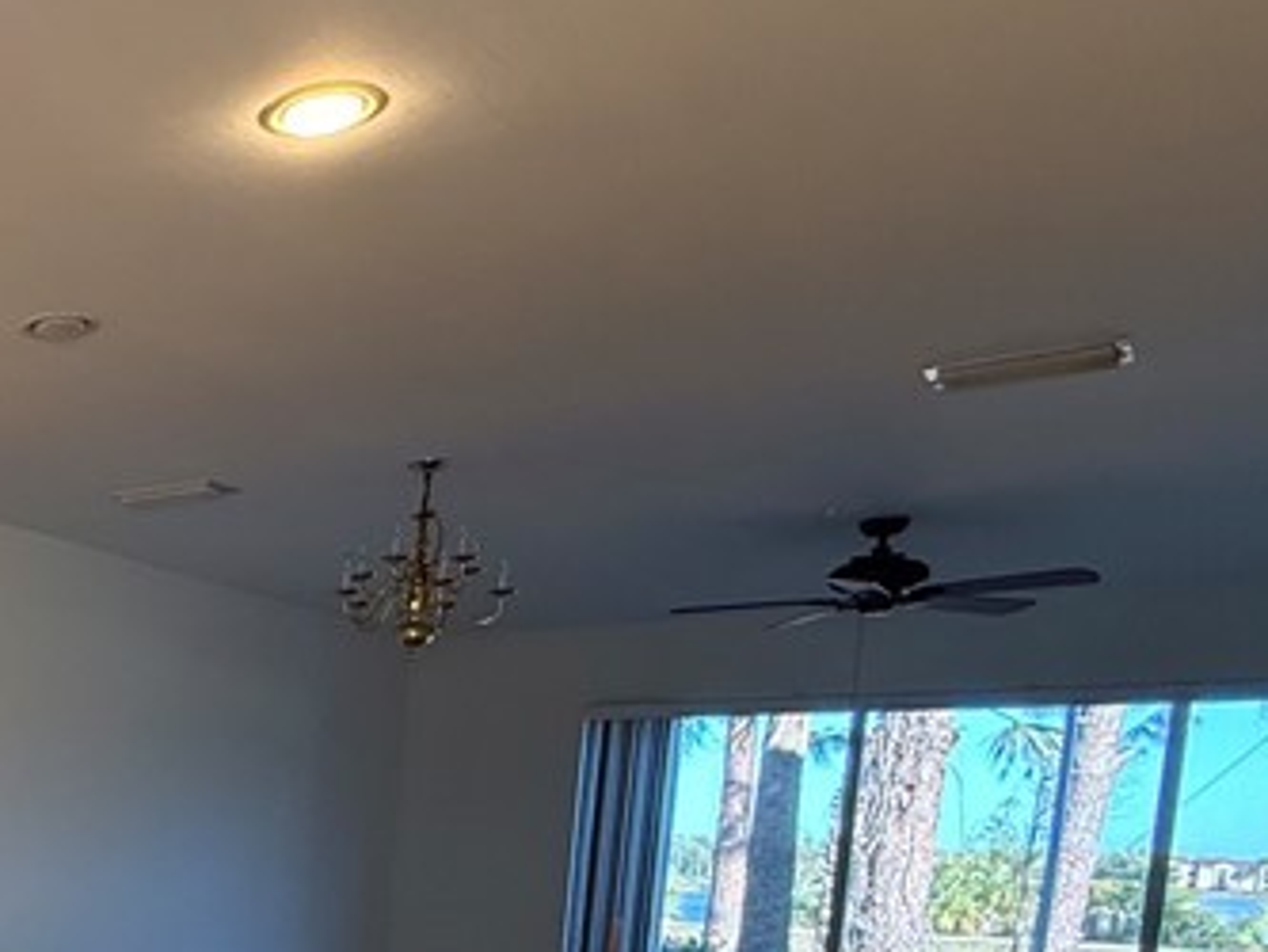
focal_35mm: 43
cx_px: -396
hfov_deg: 32.5
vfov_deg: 30.5
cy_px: 1013
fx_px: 1576
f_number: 2.2
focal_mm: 2.22
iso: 250
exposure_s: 1/120
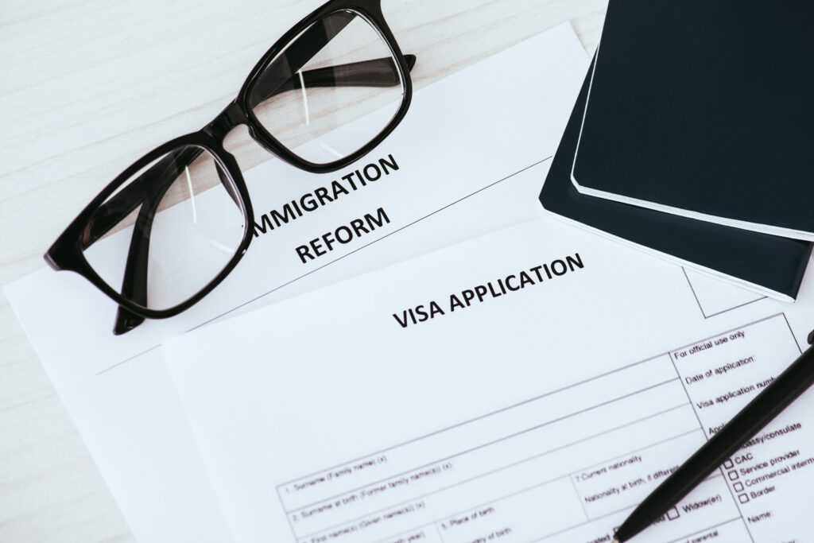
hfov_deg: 19.5
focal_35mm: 105
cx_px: 407
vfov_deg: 13.0
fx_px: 2374
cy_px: 272
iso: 320
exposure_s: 1/200
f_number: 8
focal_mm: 105
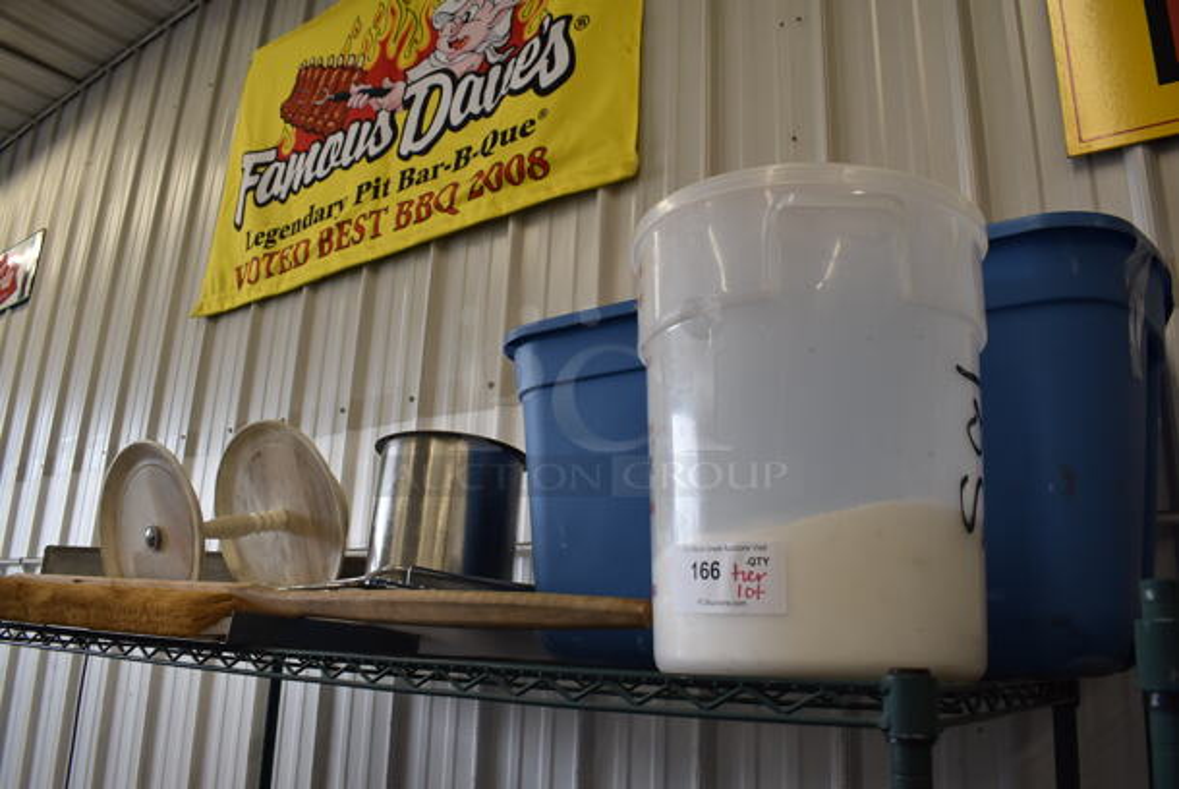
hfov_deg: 67.3
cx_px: 590
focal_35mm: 27
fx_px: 885
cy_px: 394
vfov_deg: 48.0
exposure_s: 1/125
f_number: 5.6
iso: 360
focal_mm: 18
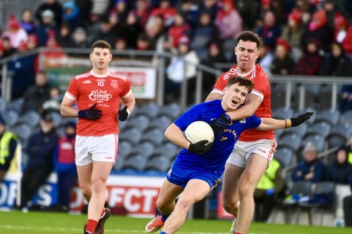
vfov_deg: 2.0
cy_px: 129
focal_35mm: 686
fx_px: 6703
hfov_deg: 3.0
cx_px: 180
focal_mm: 500
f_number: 5.6
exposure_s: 1/1250
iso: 3200
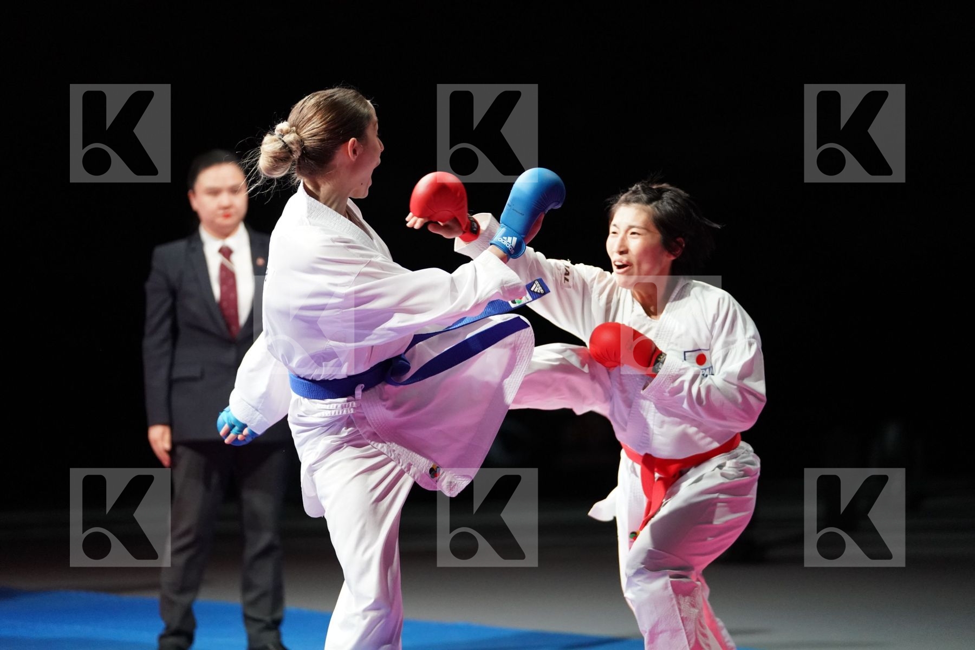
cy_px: 325
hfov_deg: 13.7
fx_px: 4062
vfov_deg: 9.1
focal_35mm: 150
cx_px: 488
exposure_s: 1/1000
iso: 6400
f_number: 2.8
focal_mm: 150
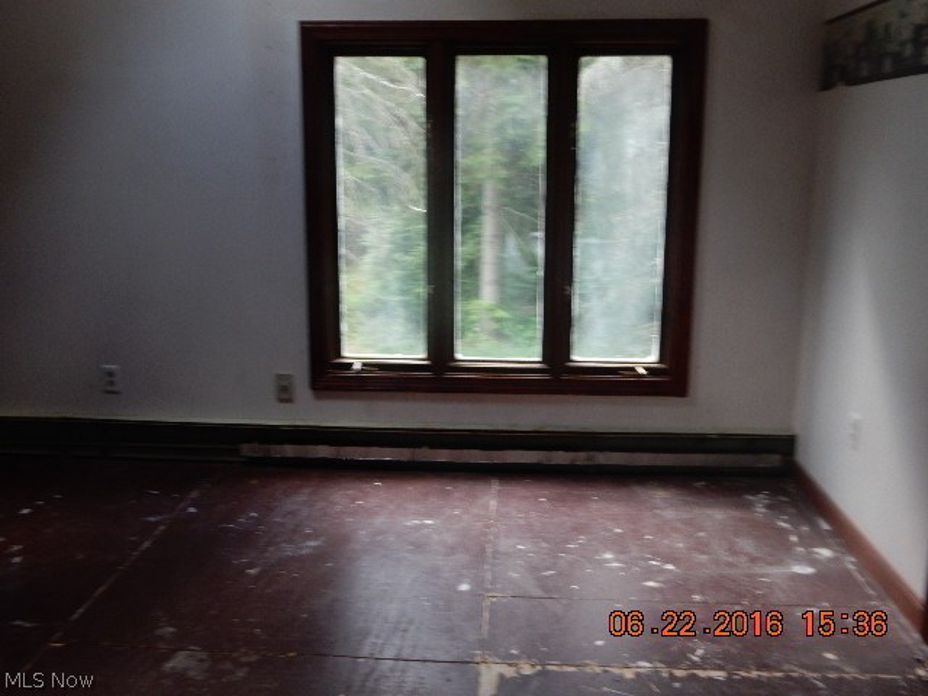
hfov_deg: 51.4
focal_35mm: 36
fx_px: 965
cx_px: 464
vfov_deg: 39.7
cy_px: 348
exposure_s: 1/30
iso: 280
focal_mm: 6.4
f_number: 4
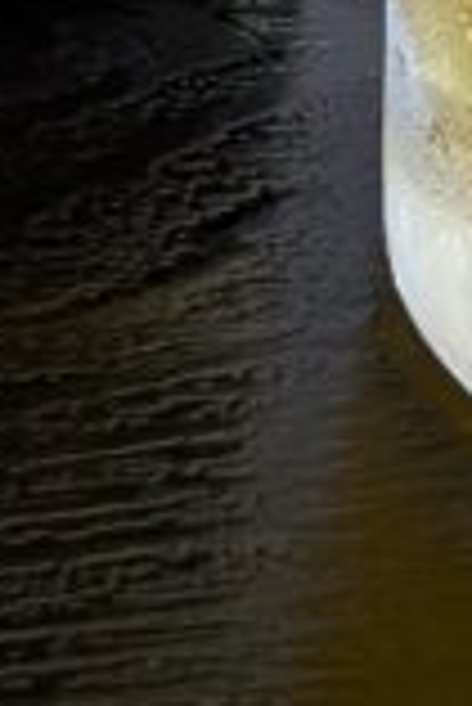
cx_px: -859
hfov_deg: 7.6
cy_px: -823
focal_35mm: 163
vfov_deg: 11.1
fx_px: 3198
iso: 224
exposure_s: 1/100
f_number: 1.7
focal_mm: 4.53
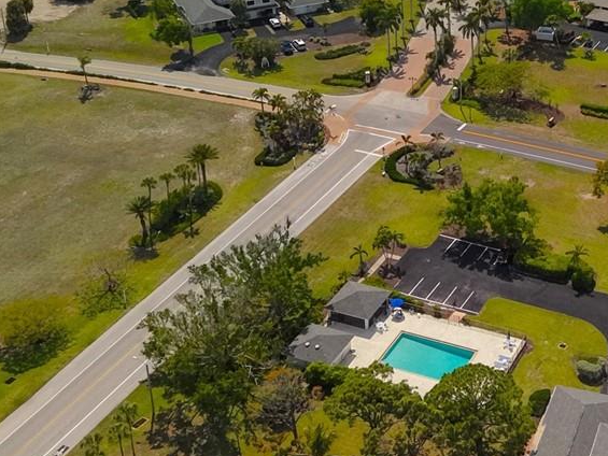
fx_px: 1195
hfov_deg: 27.8
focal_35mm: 68
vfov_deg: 21.1
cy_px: 32
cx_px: 513
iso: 800
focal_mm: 8.67
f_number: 1.8
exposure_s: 1/8000
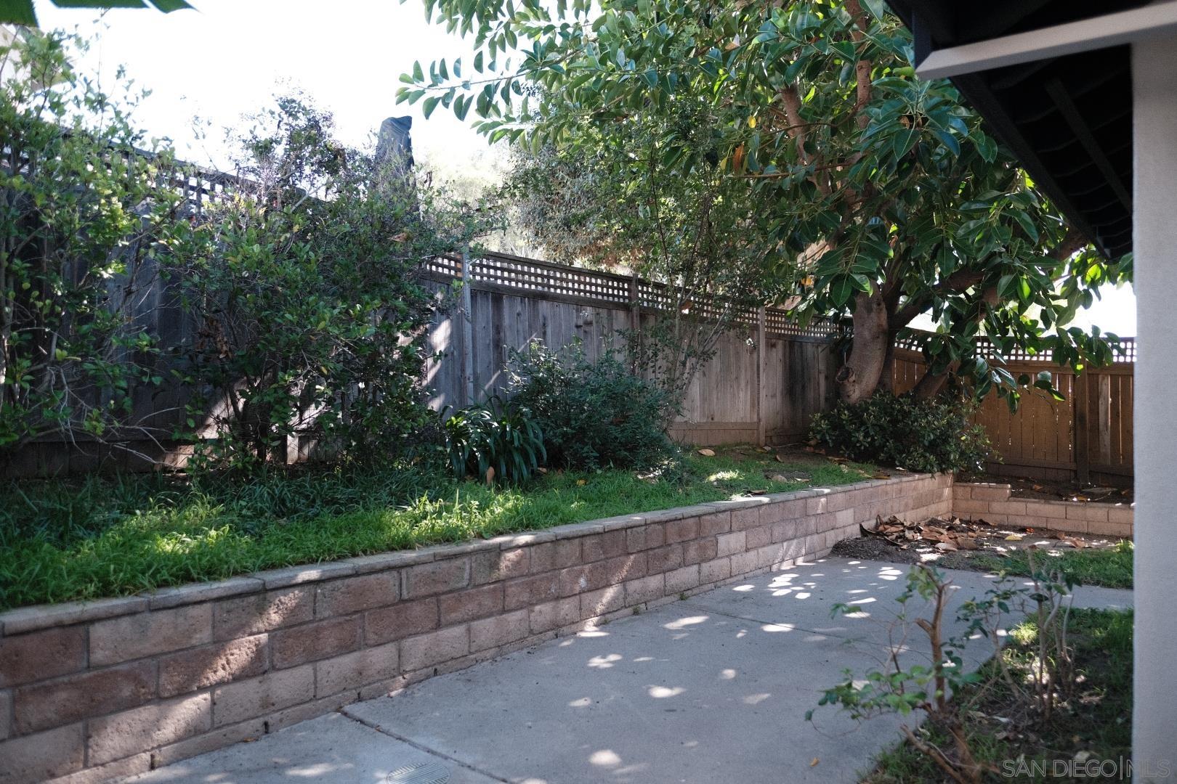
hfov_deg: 73.7
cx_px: 588
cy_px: 392
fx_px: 785
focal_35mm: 24
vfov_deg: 53.1
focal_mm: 16
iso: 160
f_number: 2
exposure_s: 1/210
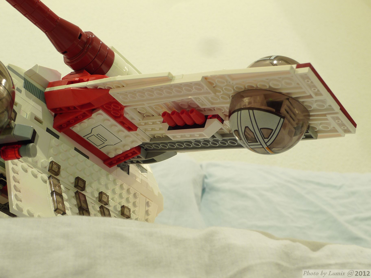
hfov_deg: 36.8
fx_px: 557
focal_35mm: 52
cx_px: 186
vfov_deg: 28.0
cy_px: 139
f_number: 4.5
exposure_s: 2.5
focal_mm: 11.1
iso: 80
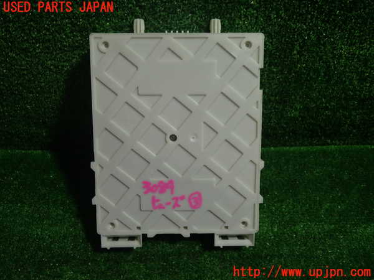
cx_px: 187
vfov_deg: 46.8
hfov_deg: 60.0
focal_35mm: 30
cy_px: 140
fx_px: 324
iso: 125
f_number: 2.3
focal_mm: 5.4
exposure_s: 1/60
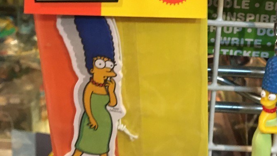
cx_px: 186
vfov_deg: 20.9
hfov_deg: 36.2
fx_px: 419
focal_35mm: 57
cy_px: 40
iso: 250
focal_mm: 4.15
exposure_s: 1/15
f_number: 2.2
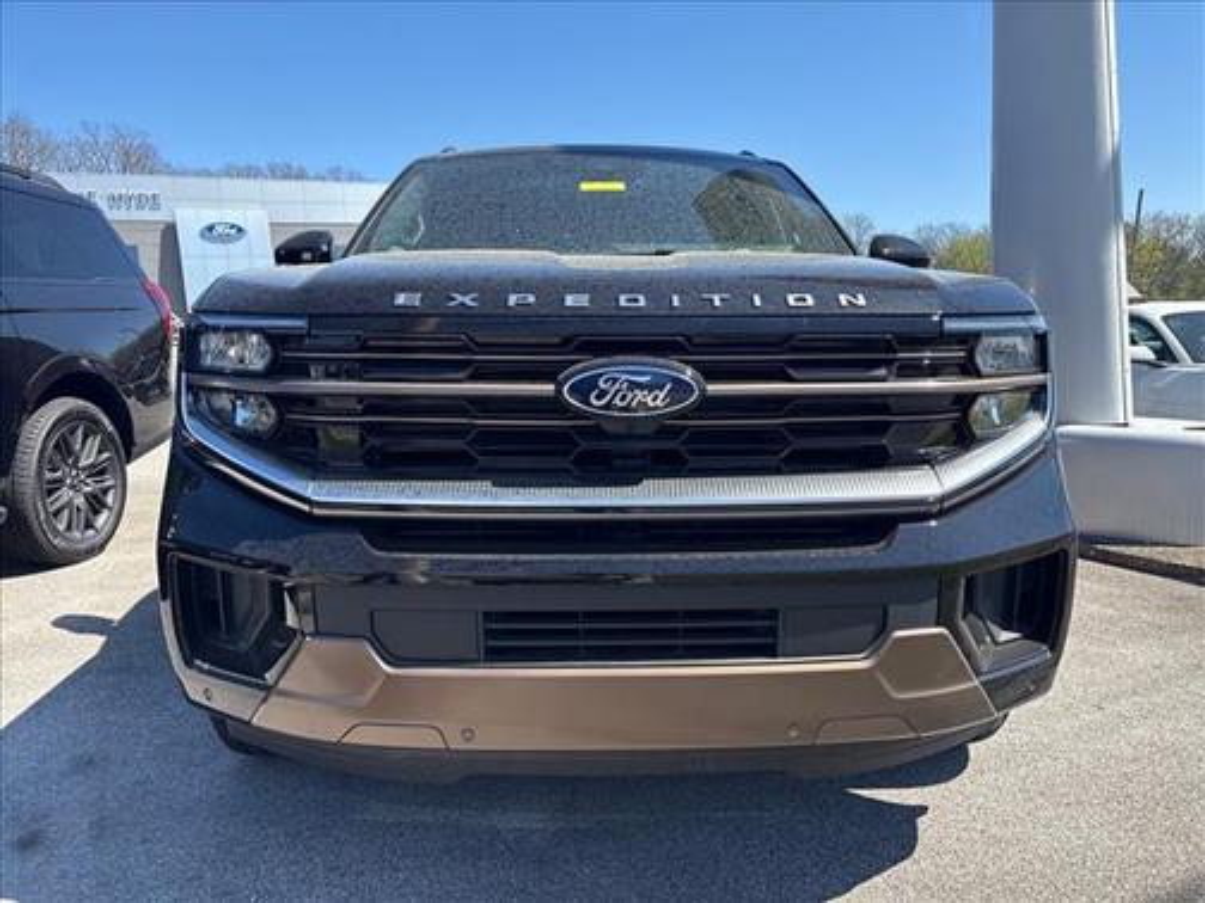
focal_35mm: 26
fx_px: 905
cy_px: 452
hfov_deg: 67.3
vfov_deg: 53.1
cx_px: 602
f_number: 1.6
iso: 50
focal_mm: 5.96
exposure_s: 1/1420
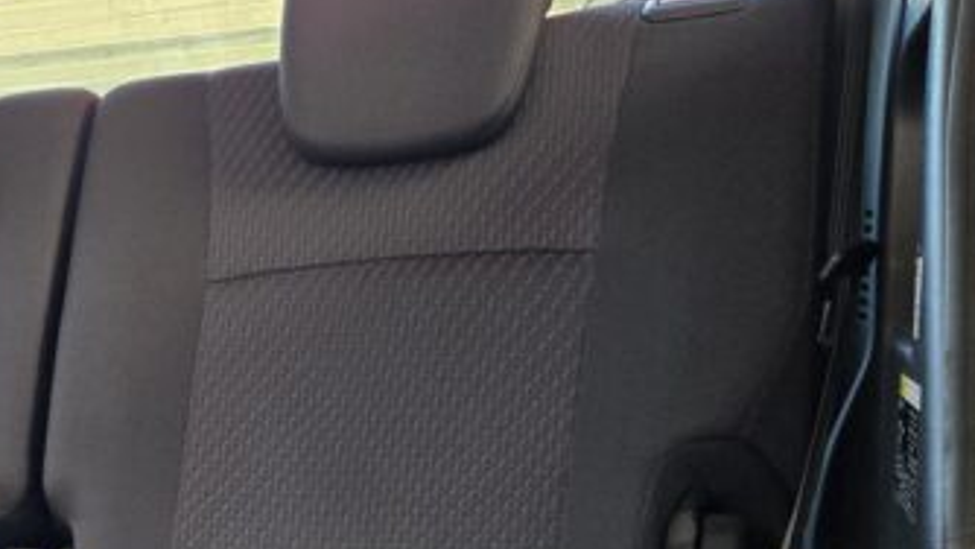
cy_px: 619
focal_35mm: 60
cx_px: -79
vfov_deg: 19.2
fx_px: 1551
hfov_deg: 31.3
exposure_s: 1/100
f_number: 1.8
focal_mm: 5.4
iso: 320
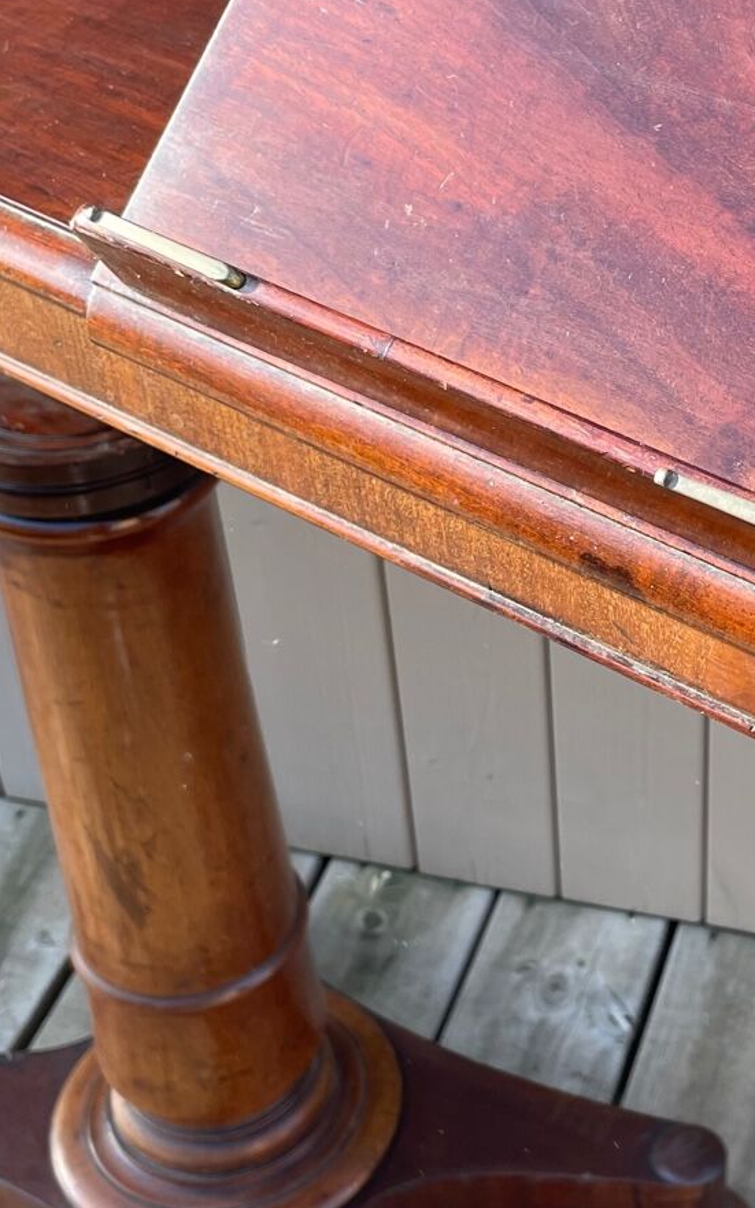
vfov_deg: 32.4
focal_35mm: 63
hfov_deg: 20.1
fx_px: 2075
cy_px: 686
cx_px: 728
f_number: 1.6
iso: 32
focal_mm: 4.2
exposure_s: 1/300
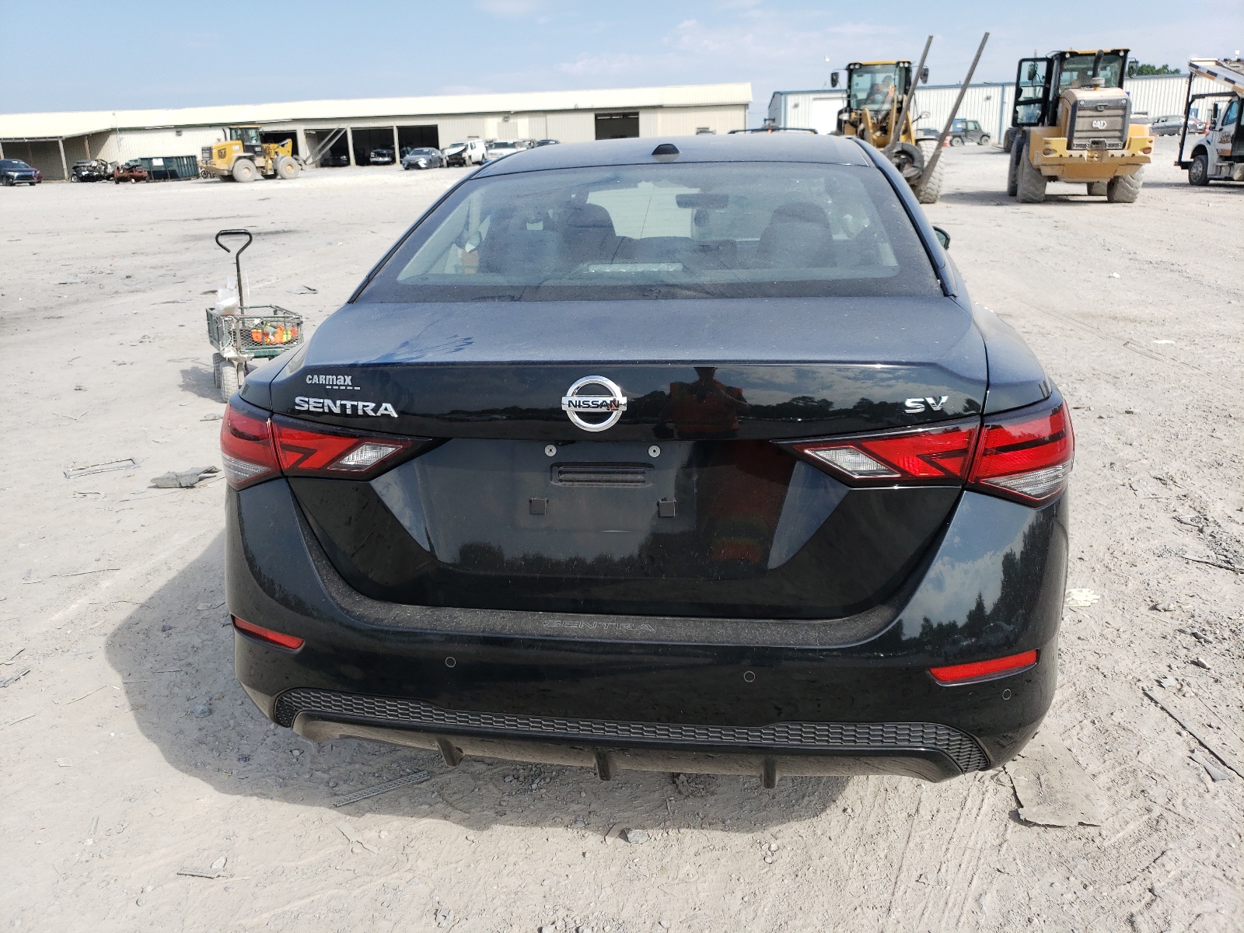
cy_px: 466
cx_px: 622
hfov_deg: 67.3
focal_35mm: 26
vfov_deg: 53.1
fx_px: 934
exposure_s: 1/2000
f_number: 1.5
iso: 50
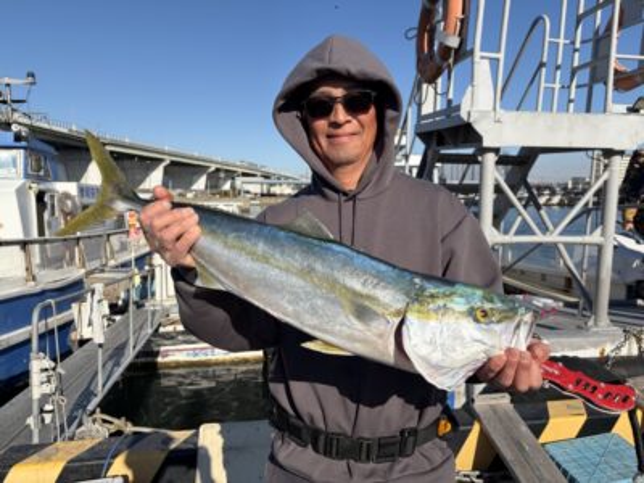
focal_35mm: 26
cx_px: 322
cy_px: 242
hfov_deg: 67.3
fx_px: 484
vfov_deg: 53.1
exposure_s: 1/6329
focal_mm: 5.96
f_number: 1.6
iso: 64
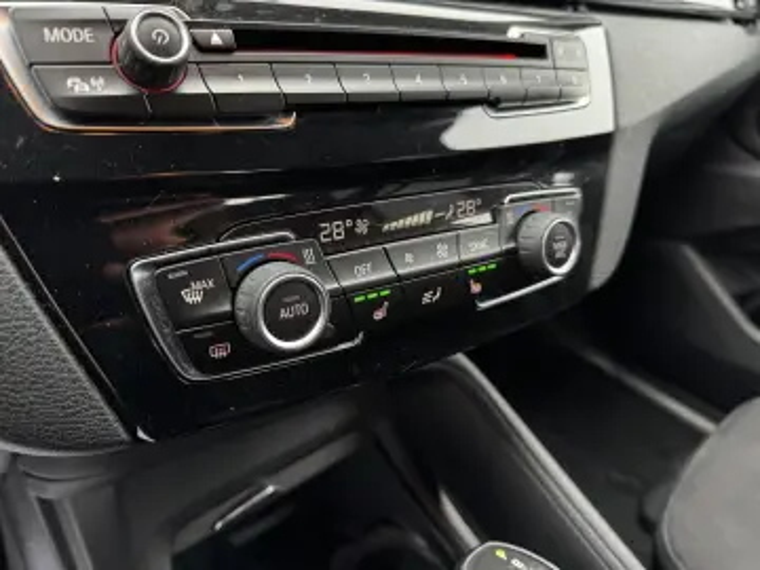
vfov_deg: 56.8
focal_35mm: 24
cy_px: 285
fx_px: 527
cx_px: 380
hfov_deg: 71.6
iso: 320
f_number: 1.78
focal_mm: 6.76
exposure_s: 1/52
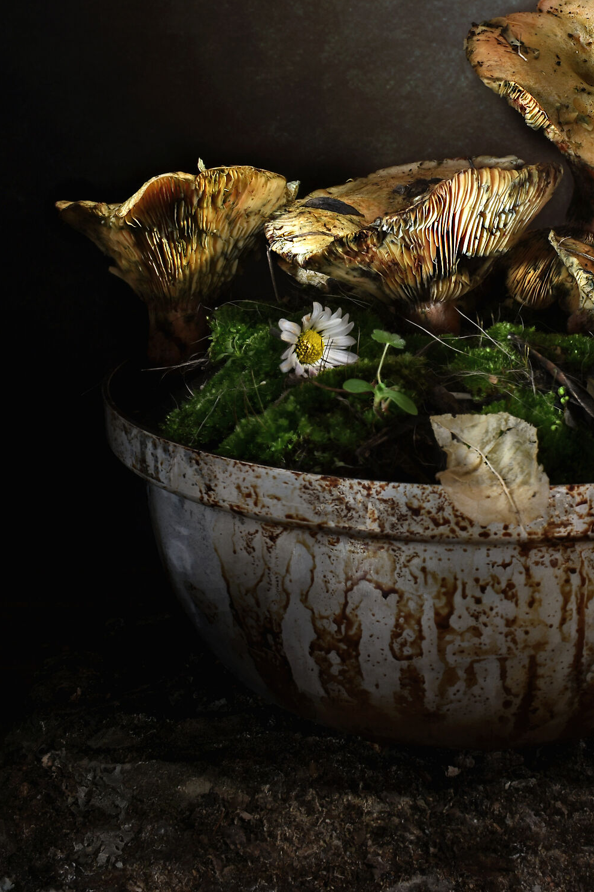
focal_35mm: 58
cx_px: 438
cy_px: 272
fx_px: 1436
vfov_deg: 34.1
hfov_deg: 23.2
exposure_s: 3
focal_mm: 24
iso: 100
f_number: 13
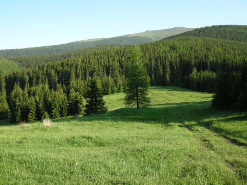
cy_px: 92
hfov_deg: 51.4
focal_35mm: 36
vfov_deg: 39.7
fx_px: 257
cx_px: 124
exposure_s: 1/180
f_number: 4.8
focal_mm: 7.5
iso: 100
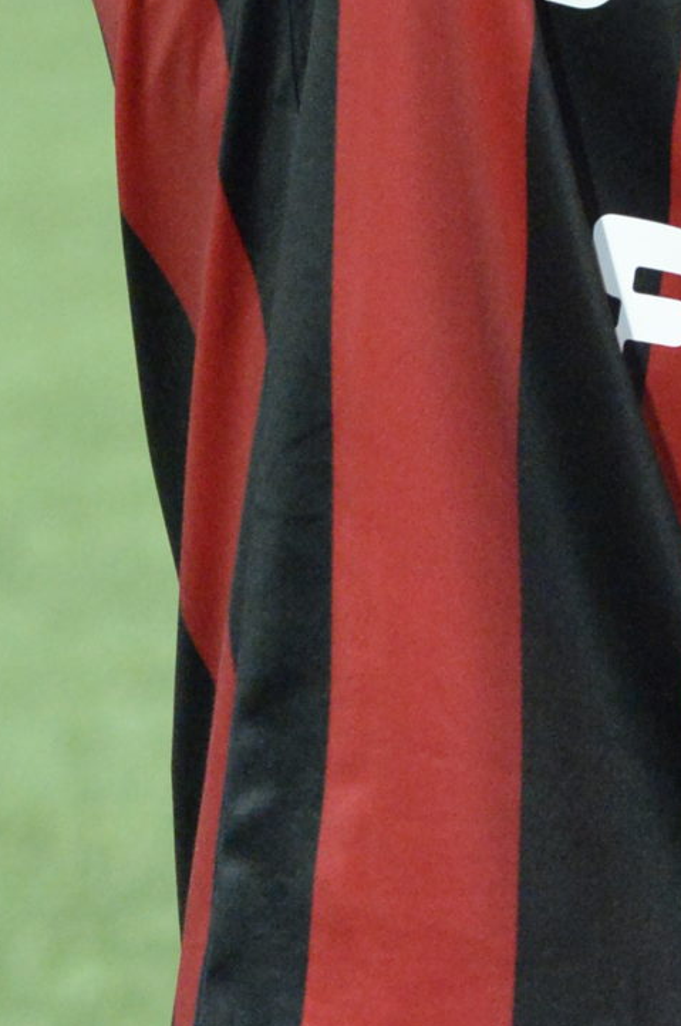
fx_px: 10609
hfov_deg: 3.7
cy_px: -401
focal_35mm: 373
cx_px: 1040
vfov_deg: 5.5
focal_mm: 105
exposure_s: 1/640
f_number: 5.6
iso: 12800
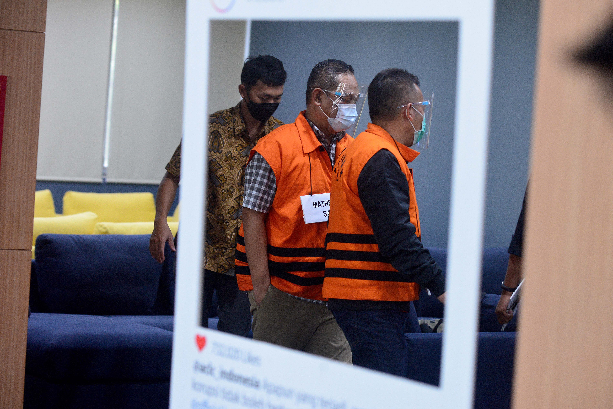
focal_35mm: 120
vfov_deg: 11.4
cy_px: 204
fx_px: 2044
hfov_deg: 17.1
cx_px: 306
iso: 3200
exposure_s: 1/125
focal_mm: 120
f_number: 5.6
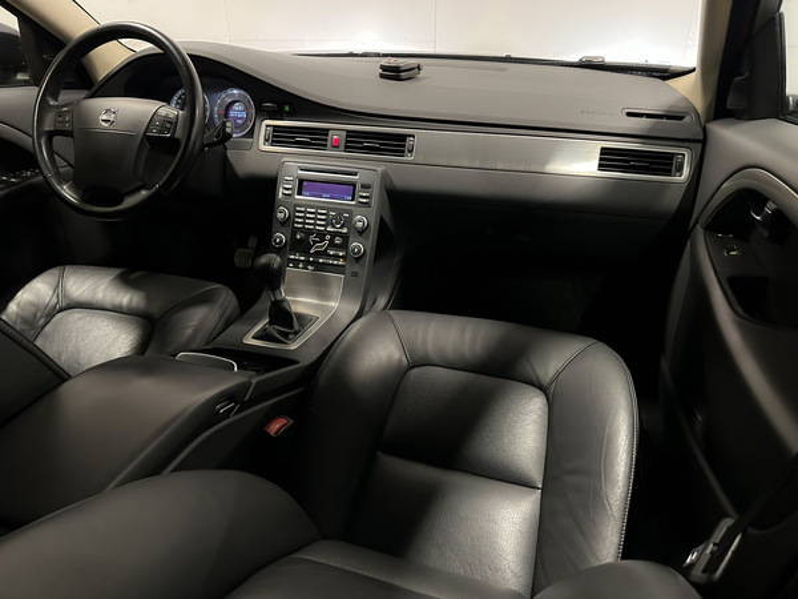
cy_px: 300
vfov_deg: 56.8
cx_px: 399
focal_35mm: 24
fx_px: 553
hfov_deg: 71.6
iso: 800
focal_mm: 6.86
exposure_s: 1/25
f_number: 1.8
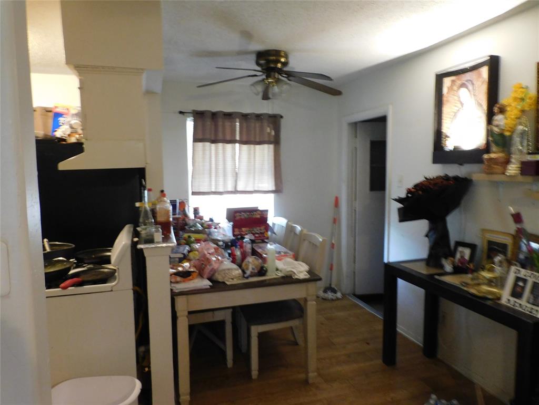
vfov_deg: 56.8
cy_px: 202
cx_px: 270
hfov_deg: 71.6
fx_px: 374
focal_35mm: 24
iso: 400
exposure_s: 1/8
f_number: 3.3
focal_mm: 4.3
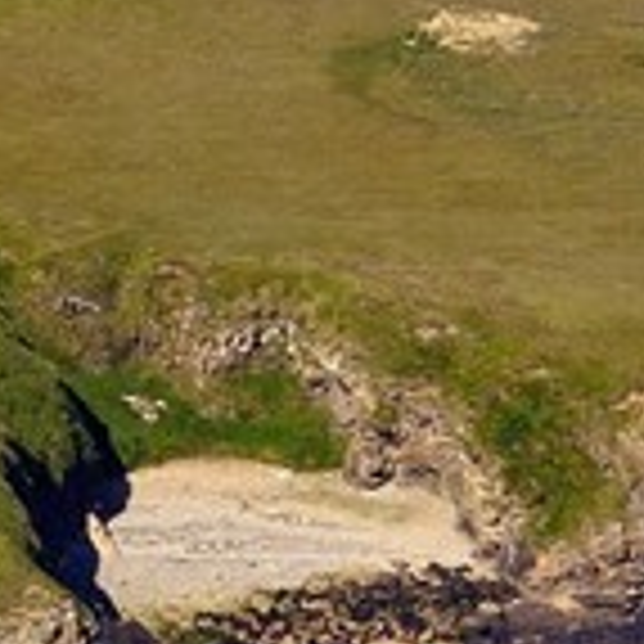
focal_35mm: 777
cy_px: -1103
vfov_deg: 2.2
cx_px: -1626
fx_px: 16354
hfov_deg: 2.2
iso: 400
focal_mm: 82
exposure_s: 1/800
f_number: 7.1
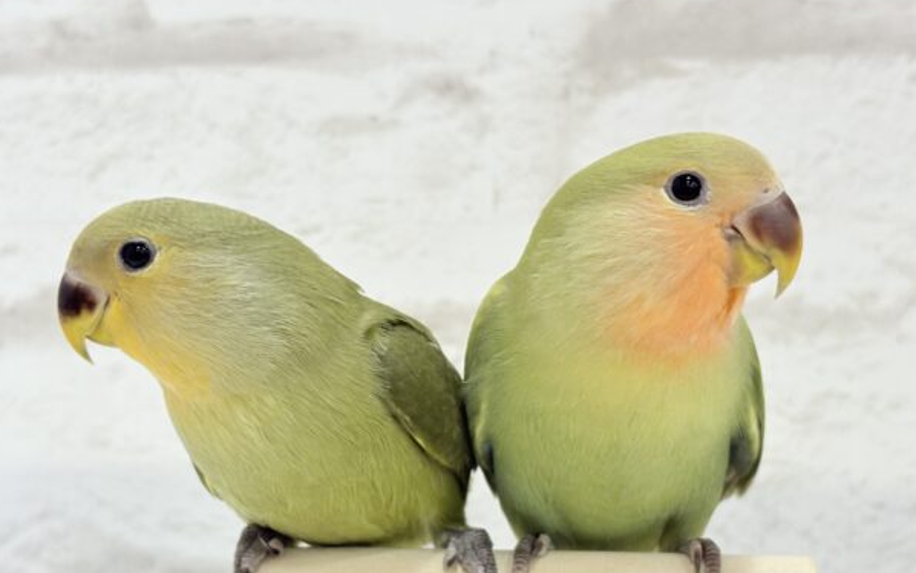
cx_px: 443
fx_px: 1473
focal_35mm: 59
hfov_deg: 34.5
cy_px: 352
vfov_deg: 22.0
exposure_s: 1/50
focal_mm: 5.96
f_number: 1.6
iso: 50
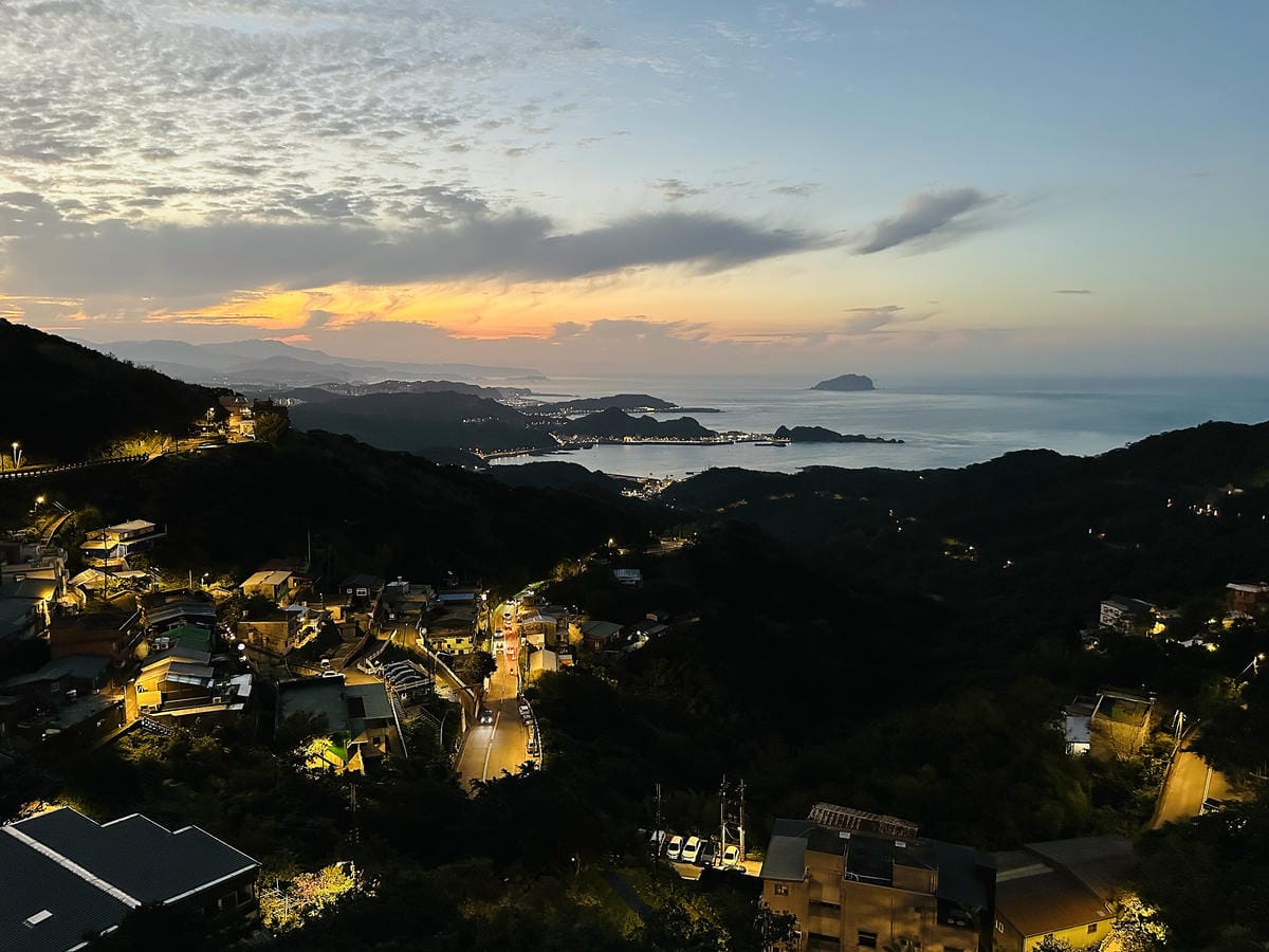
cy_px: 476
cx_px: 634
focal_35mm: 24
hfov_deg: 71.6
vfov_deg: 56.8
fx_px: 880
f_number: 1.78
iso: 800
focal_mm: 6.86
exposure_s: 1/40
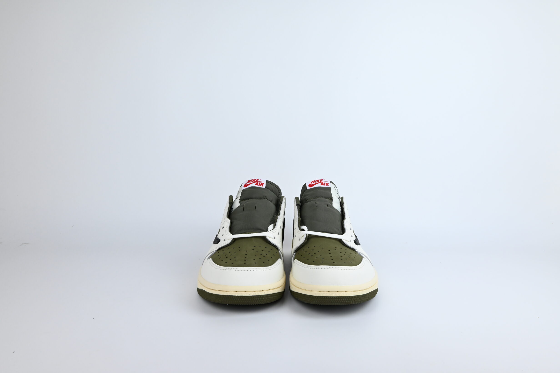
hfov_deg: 71.5
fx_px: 389
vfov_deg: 51.3
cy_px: 191
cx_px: 284
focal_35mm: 25
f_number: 18
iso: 640
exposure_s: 1/125
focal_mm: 24
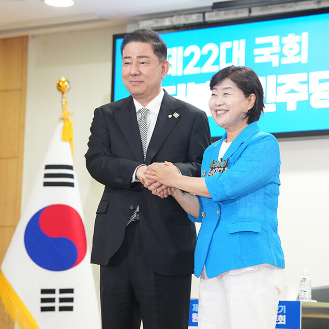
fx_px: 1366
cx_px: 200
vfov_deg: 13.7
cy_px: 164
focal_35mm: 127
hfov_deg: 13.7
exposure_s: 1/200
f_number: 4.5
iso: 3200
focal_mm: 99
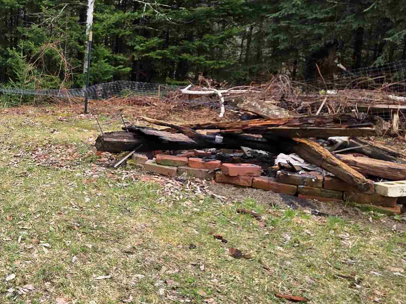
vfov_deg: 43.8
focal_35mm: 32
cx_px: -45
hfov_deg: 43.4
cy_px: 113
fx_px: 375
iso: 40
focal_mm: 2.2
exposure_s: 1/356
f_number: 1.9
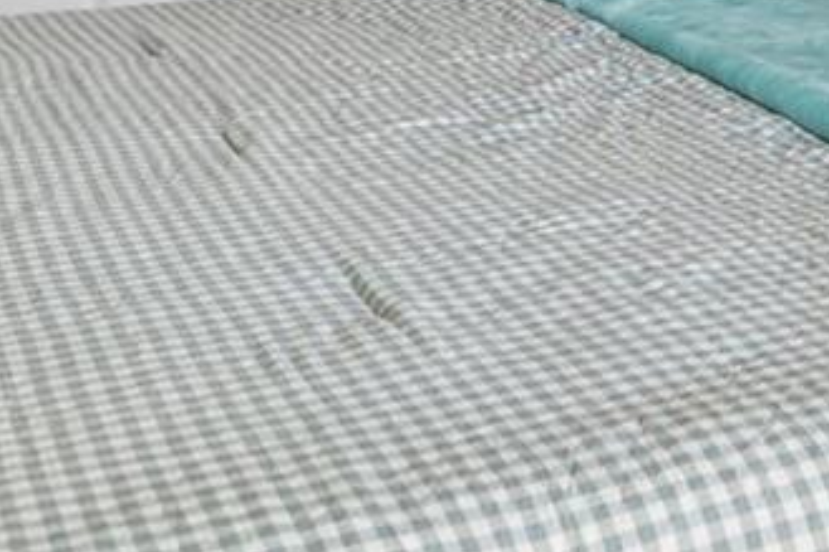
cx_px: 643
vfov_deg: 16.7
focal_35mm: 73
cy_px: -308
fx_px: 1680
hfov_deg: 27.3
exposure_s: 1/2
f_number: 7.1
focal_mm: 10
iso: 100
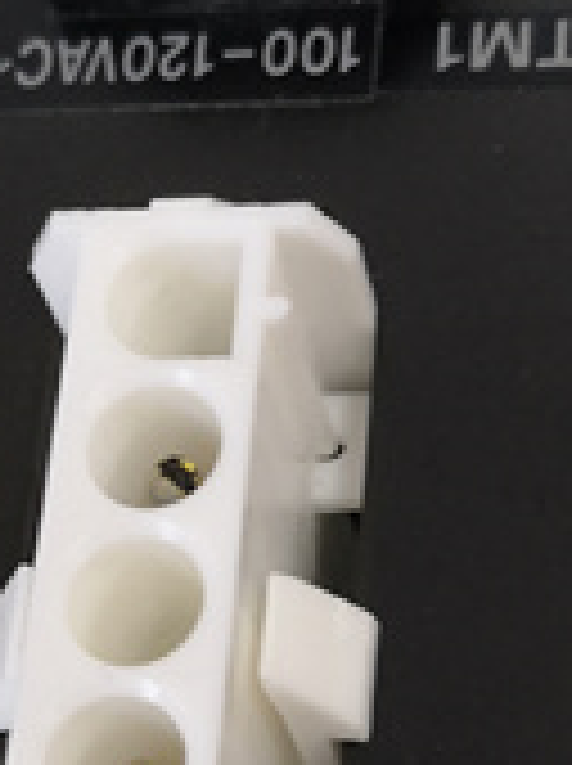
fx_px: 2341
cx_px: 230
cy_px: 558
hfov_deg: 13.9
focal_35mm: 106
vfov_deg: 18.5
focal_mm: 3.95
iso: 160
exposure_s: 1/50
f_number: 1.8
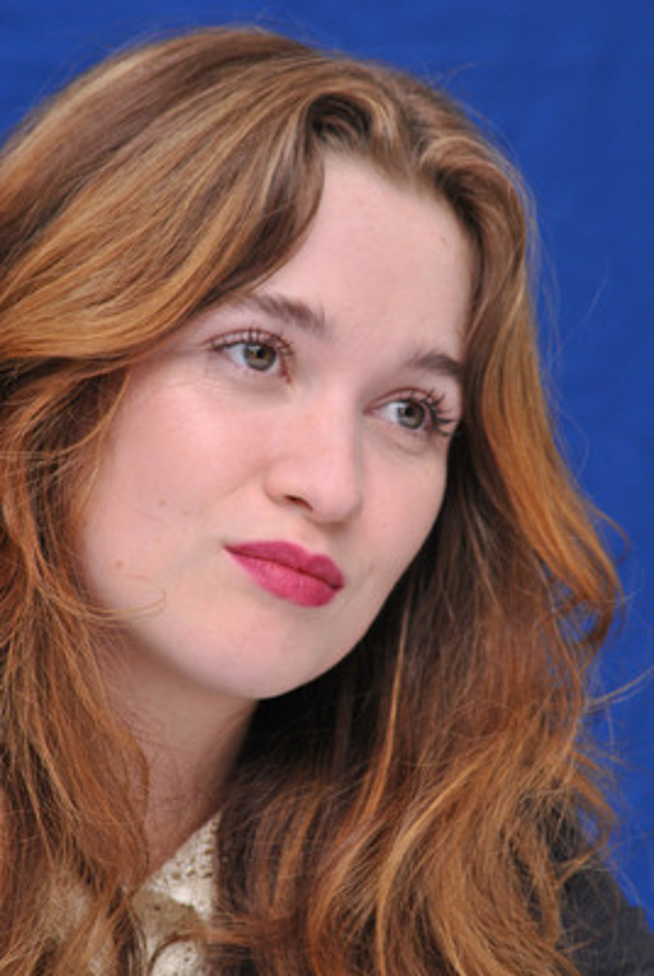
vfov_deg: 6.9
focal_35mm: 300
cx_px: 327
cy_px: 488
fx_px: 8146
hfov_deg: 4.6
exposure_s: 1/160
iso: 400
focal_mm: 200
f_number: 10
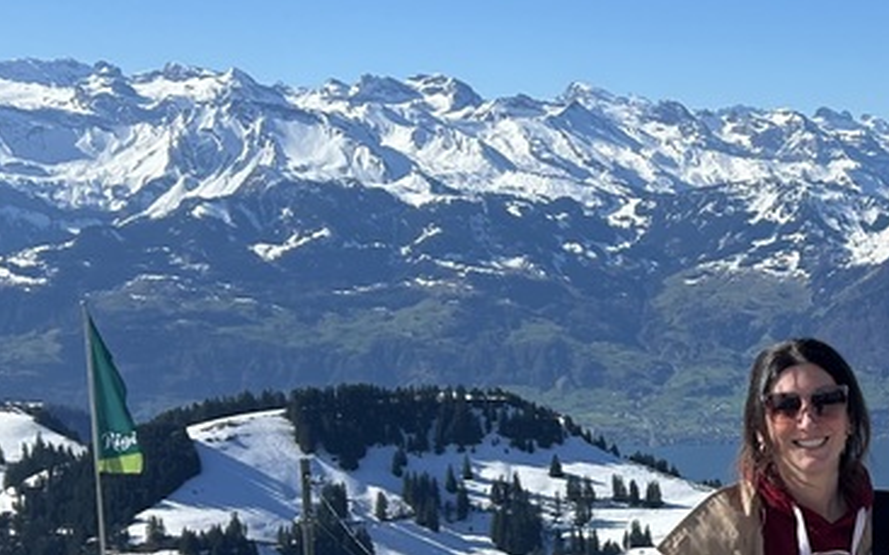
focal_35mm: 77
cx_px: 1017
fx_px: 1865
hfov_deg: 24.7
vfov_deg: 16.7
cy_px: 519
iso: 50
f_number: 1.5
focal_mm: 5.7
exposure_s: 1/5076
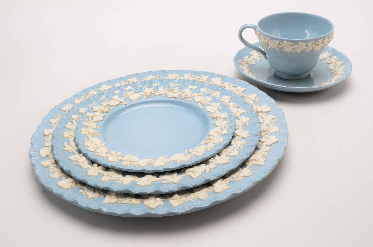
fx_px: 450
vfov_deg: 30.7
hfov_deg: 45.0
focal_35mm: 44
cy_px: 124
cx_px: 186
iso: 100
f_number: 25
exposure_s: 1/160
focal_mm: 29
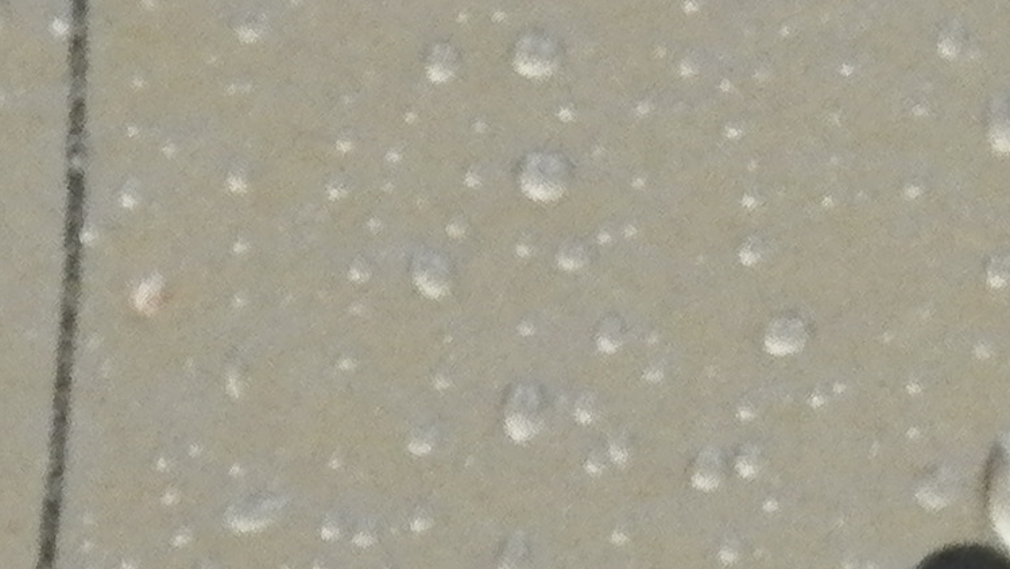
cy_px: 1769
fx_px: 60121
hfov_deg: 1.0
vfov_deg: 0.5
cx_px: 2337
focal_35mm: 2244
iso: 400
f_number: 5.6
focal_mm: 59.8
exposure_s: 1/30
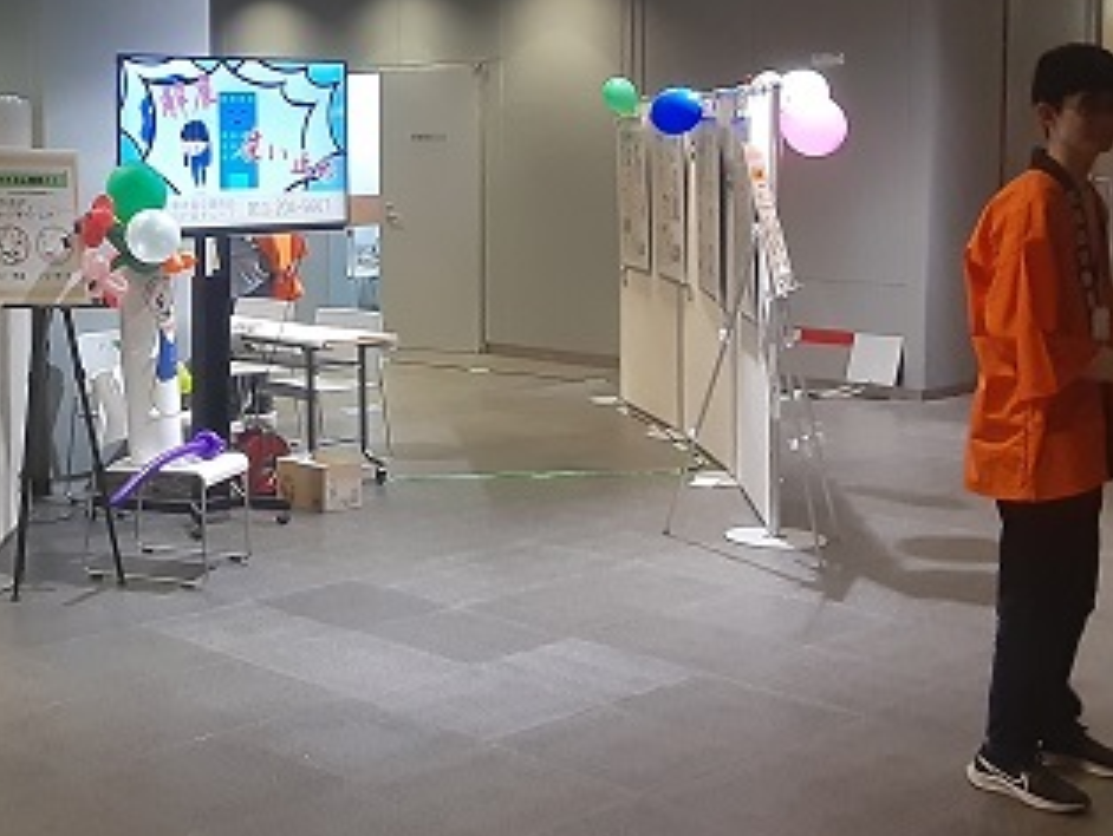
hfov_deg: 33.0
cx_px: 99
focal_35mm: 55
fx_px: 1770
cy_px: 244
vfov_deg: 26.4
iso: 250
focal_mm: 2.91
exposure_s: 1/33
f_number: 1.9
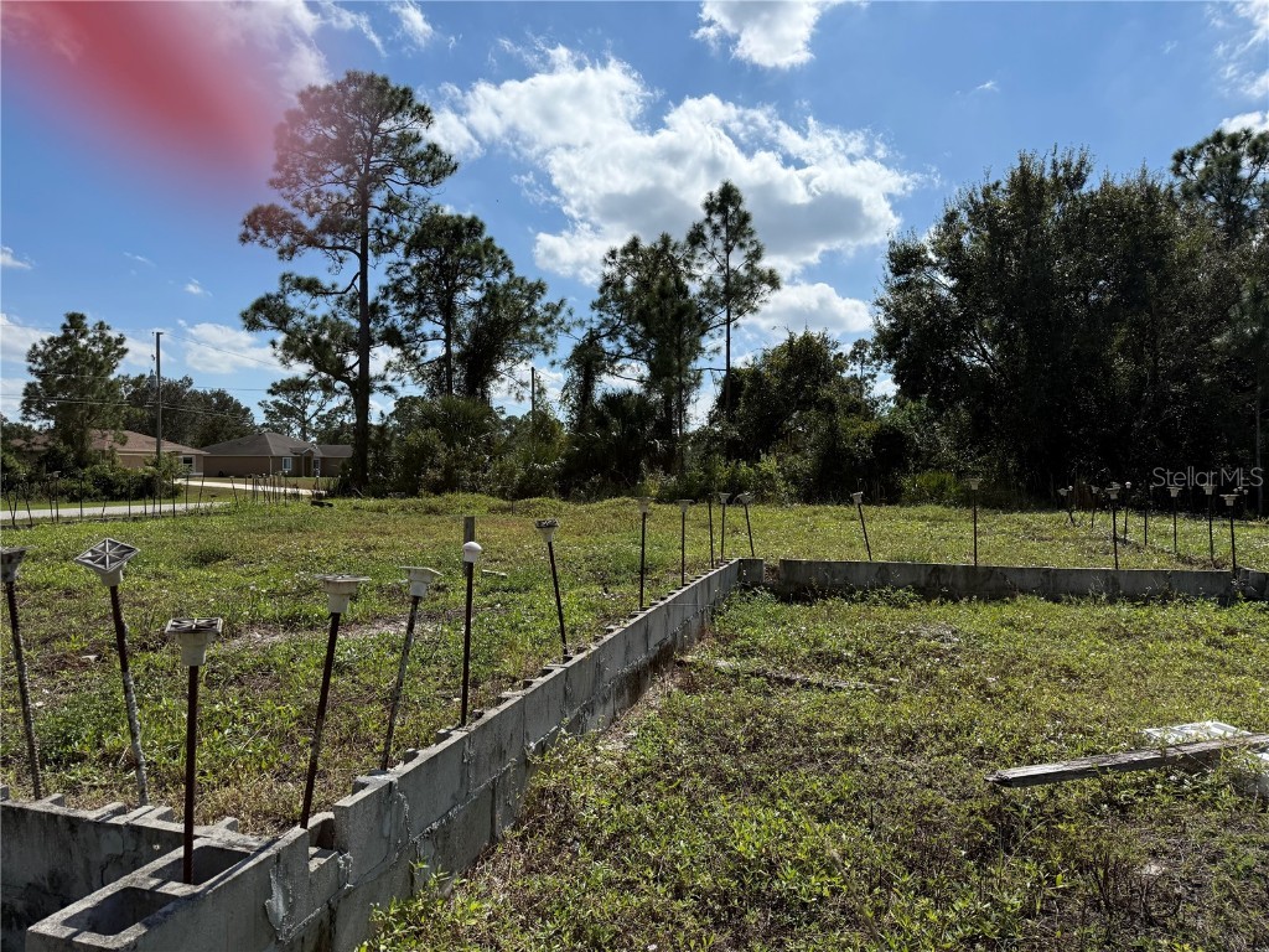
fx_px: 880
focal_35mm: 24
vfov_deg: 56.8
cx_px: 634
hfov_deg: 71.6
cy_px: 476
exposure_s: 1/9091
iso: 100
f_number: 1.78
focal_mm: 6.76
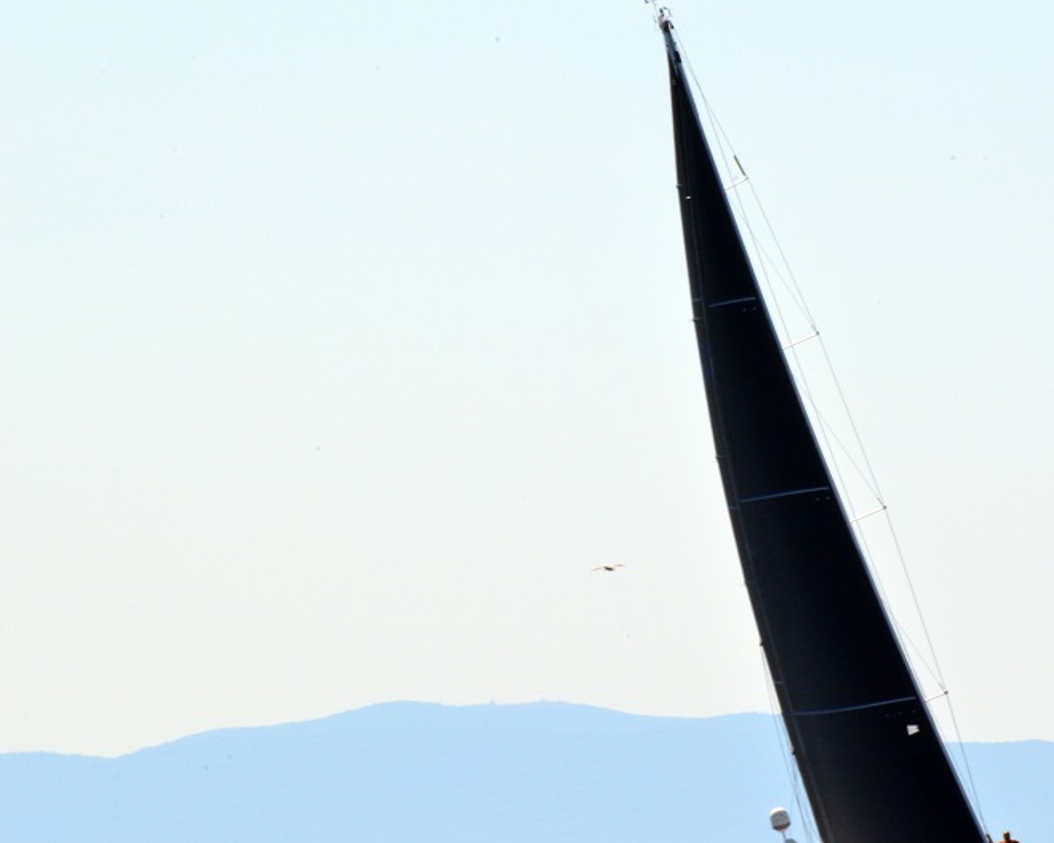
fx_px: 19930
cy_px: 525
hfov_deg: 3.0
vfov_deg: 2.4
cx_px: 791
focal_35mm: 639
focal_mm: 300
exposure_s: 1/60
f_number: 40
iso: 400
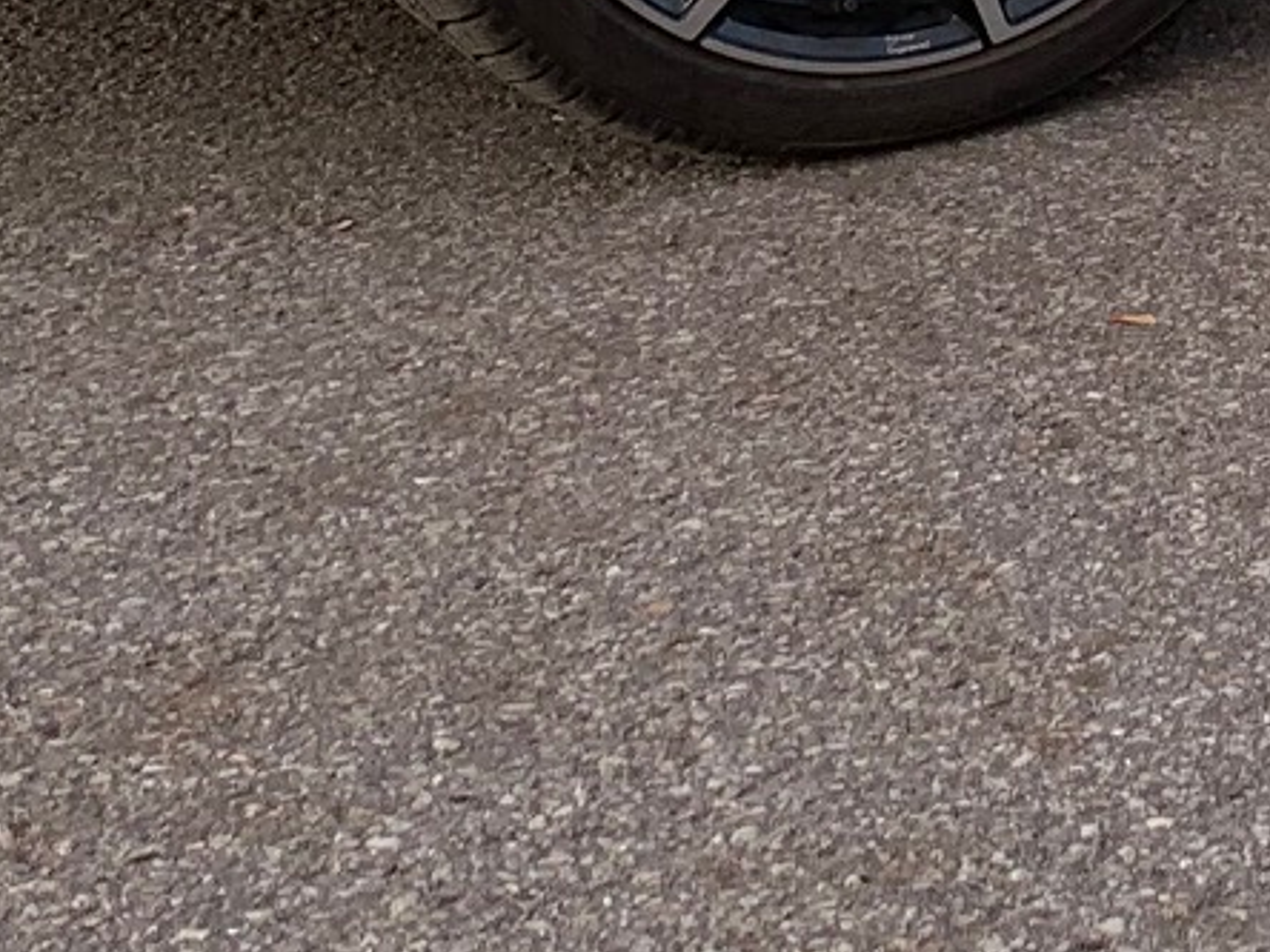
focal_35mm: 118
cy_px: -666
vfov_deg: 11.8
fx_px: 4329
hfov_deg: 15.9
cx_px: 1613
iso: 25
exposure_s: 1/146
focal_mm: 4.25
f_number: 1.8
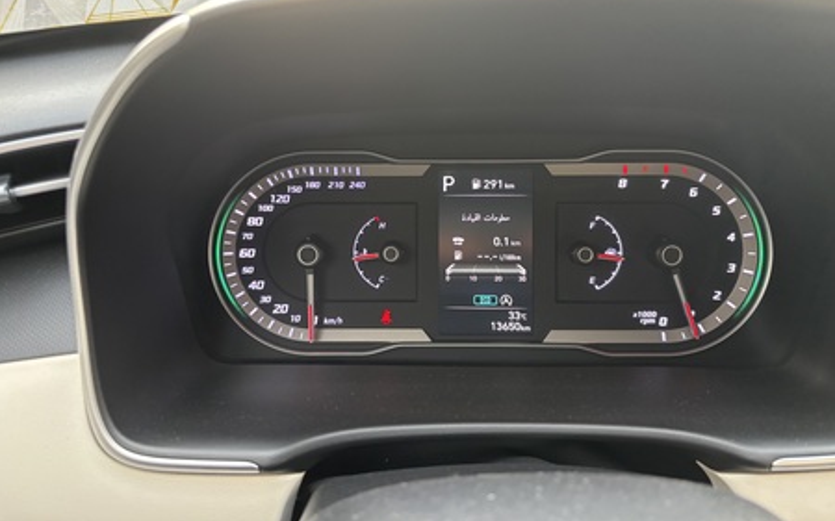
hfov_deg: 66.5
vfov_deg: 44.3
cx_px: 417
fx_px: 637
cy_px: 209
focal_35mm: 28
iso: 160
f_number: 1.6
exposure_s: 1/60
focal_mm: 5.96
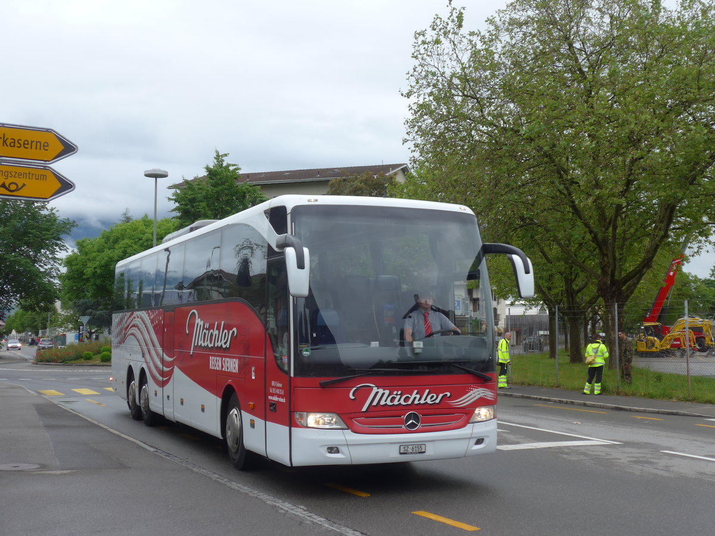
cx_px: 358
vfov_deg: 31.5
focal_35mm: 46
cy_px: 268
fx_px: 950
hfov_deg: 41.2
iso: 80
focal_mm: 9.5
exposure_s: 1/320
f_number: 3
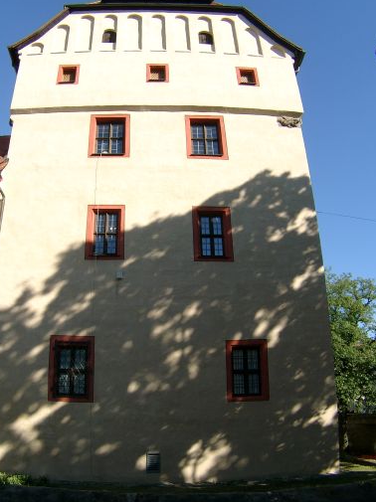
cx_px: 160
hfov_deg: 32.8
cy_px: 260
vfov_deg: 43.0
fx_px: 638
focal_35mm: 44
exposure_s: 1/547
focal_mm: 7.69
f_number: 4
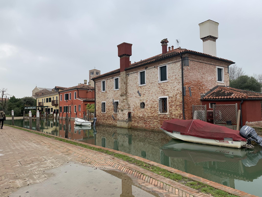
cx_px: 131
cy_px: 98
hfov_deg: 67.3
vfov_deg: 53.1
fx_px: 197
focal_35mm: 26
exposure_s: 1/381
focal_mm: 4.25
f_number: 1.8
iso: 25
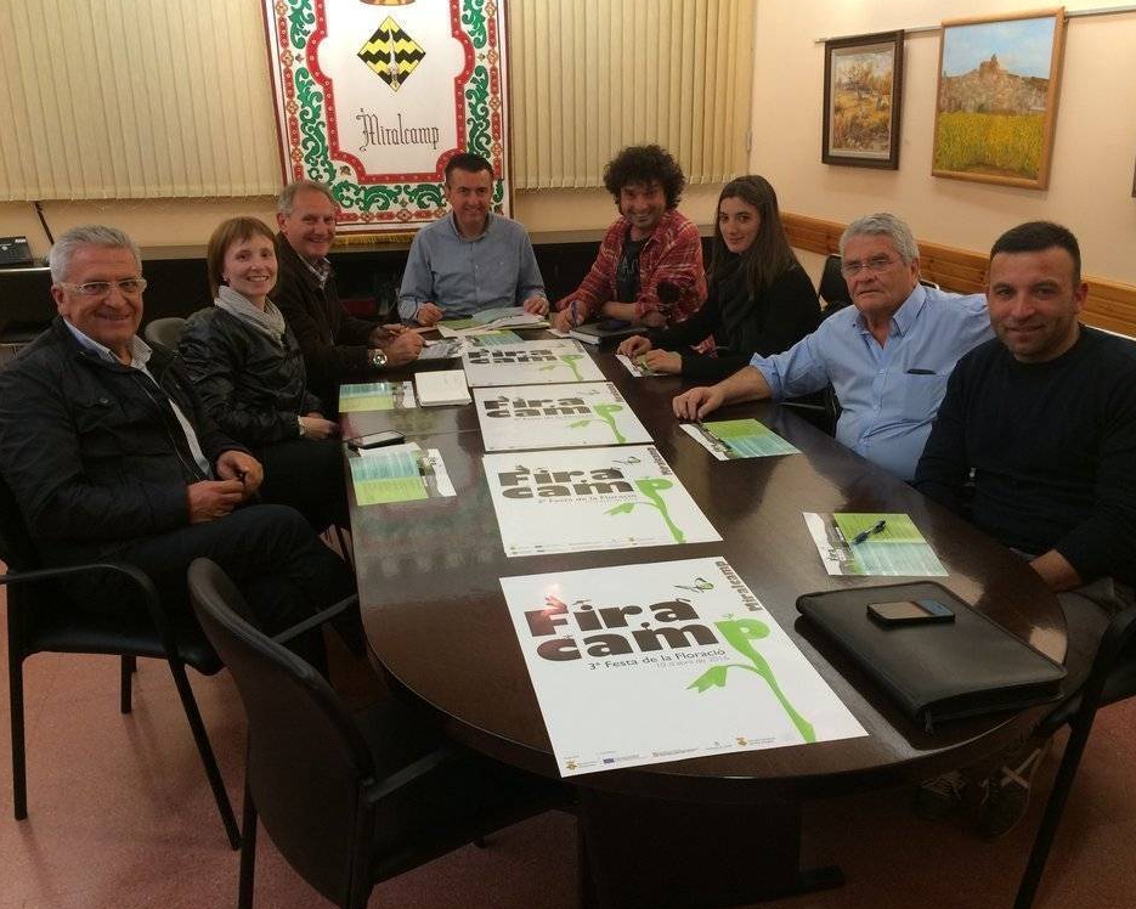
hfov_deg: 57.2
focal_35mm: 31
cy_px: 457
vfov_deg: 47.1
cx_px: 582
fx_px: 1042
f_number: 2.2
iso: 64
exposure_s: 1/33
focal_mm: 4.15
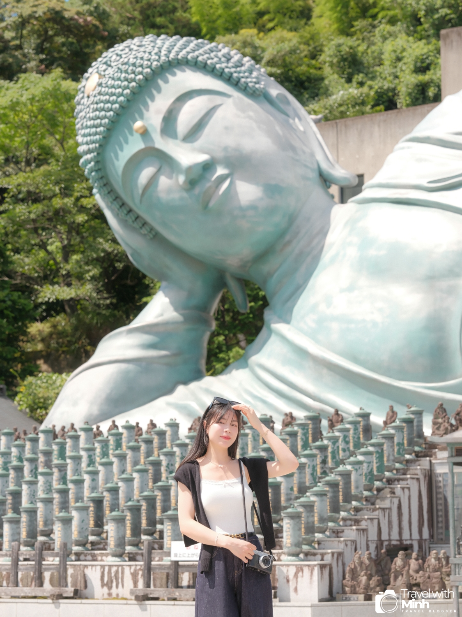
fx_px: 1548
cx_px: 231
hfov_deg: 17.0
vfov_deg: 22.5
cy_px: 308
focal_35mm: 87
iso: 250
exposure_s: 1/200
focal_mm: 110
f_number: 8
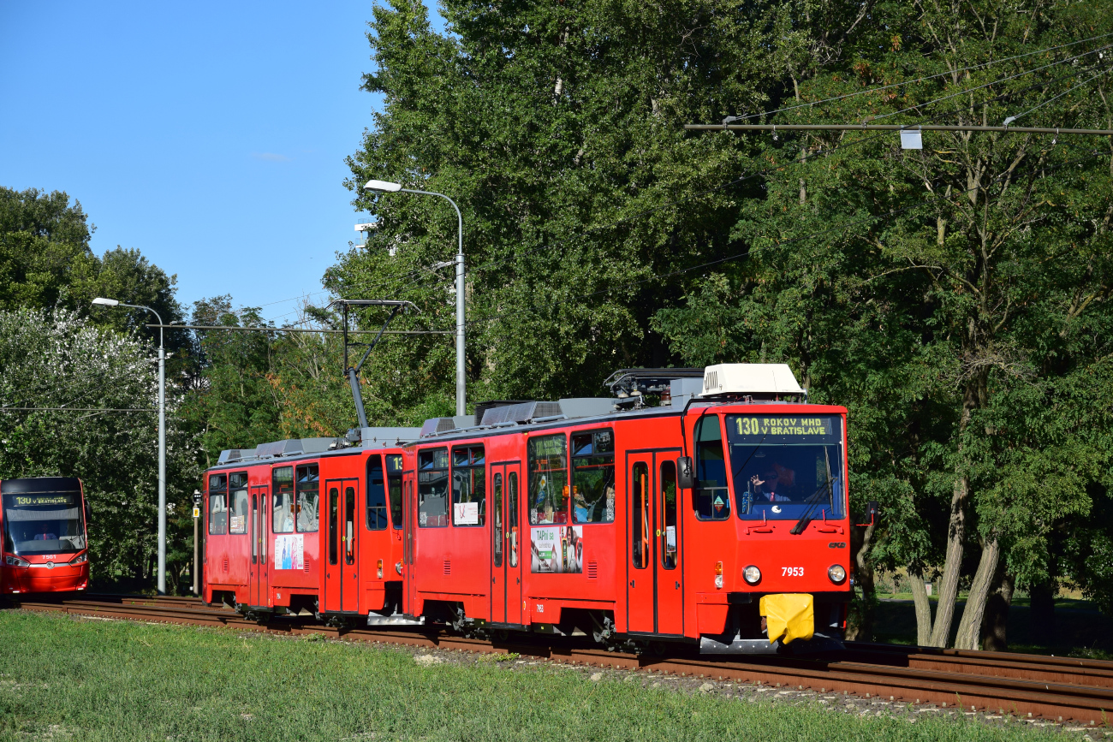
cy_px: 371
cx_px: 556
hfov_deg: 19.5
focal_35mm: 105
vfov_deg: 13.0
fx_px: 3246
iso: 200
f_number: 6.3
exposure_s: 1/1000
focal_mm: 70
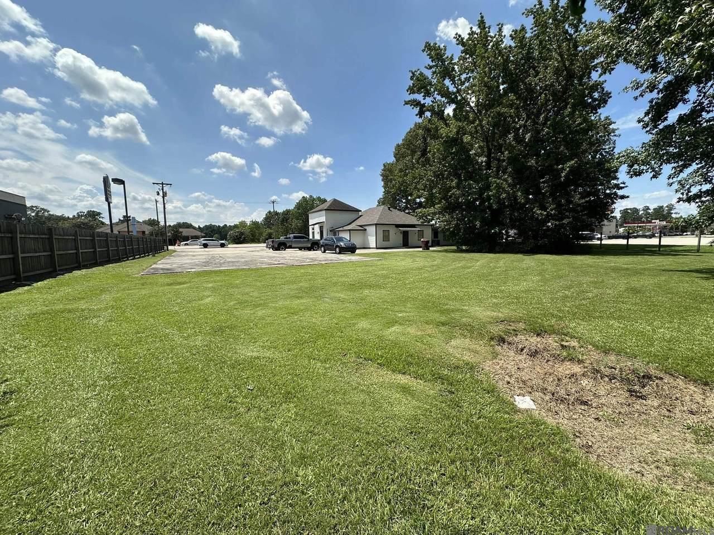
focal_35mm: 14
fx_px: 289
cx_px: 357
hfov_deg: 102.1
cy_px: 268
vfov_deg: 85.7
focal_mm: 2.22
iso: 50
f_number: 2.2
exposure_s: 1/2132
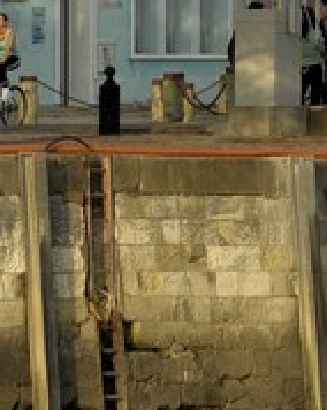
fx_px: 10749
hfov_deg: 1.7
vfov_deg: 2.2
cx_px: 1561
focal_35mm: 887
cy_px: -46
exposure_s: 1/160
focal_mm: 70
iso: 100
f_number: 8
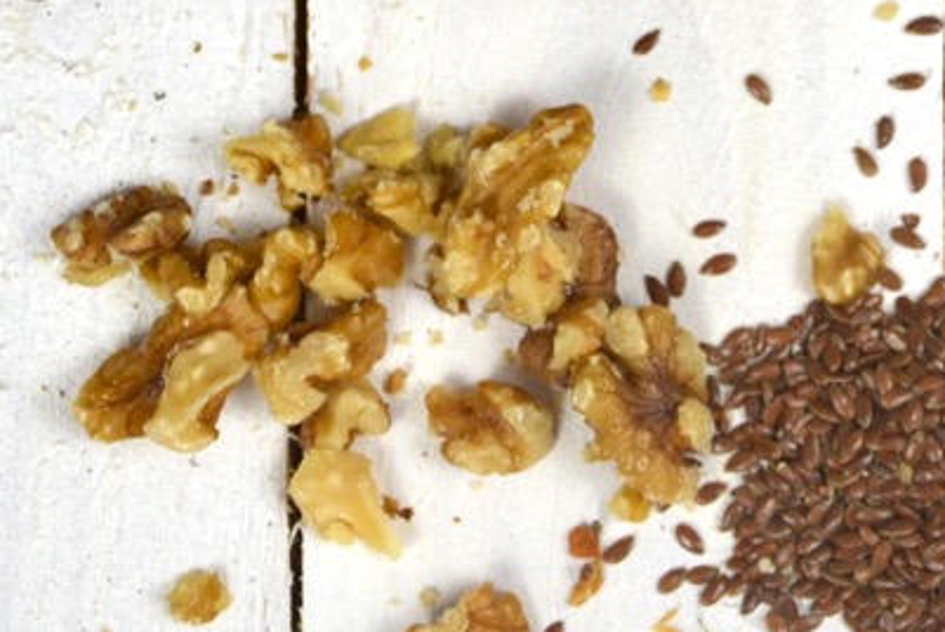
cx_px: 773
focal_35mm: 201
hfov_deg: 10.2
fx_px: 5280
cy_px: -90
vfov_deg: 6.8
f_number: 4.8
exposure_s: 1/60
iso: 720
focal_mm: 42
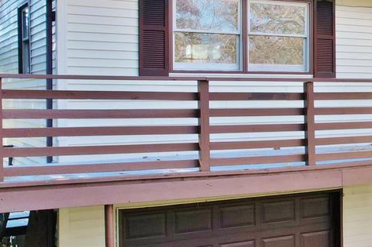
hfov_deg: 25.5
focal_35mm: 67
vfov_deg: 20.2
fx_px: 692
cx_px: 495
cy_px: 88
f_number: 2.8
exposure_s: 1/320
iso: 110
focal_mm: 8.38
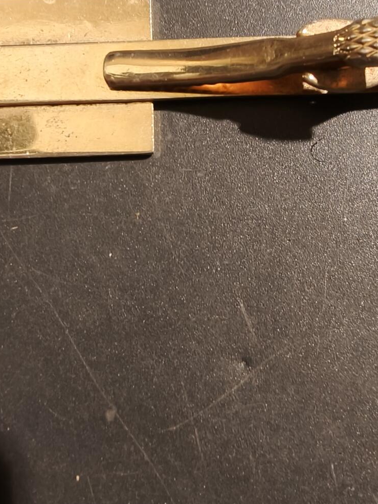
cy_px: 154
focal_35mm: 42
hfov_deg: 34.3
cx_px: 193
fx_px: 612
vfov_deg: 43.9
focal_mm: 2.32
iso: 400
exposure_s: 1/50
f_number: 2
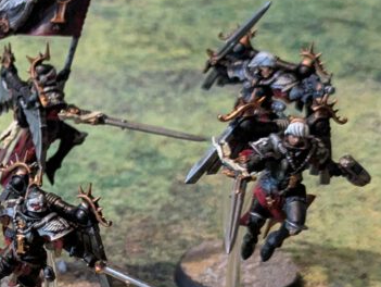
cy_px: 229
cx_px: -148
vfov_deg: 10.6
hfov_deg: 13.5
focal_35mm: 140
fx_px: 1542
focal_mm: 6.81
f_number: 1.85
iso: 980
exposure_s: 1/20.4
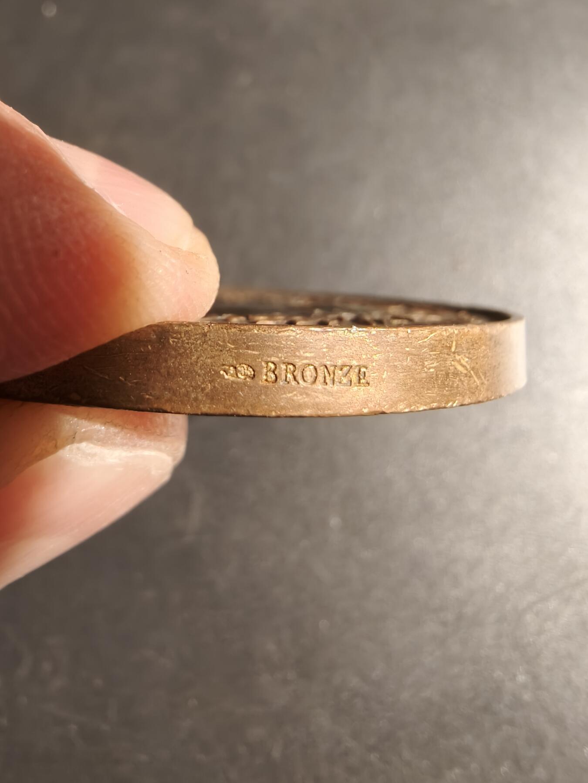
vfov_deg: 73.9
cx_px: 294
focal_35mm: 23
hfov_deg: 58.9
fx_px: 521
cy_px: 392
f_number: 2
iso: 250
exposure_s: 1/50
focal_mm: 2.32
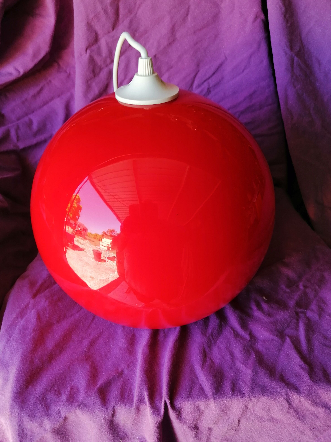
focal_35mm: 27
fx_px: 344
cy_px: 213
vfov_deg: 65.3
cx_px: 164
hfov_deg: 51.4
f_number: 1.8
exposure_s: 1/50
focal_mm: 3.96
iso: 50
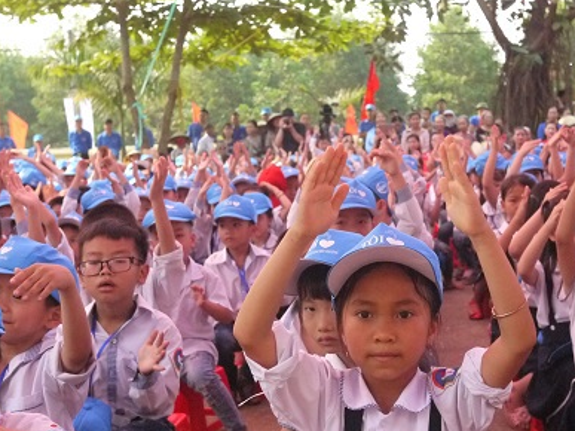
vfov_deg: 23.6
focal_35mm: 62
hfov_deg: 31.1
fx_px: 1030
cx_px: 346
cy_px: 195
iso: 1600
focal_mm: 20
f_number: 3.5
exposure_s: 1/3200
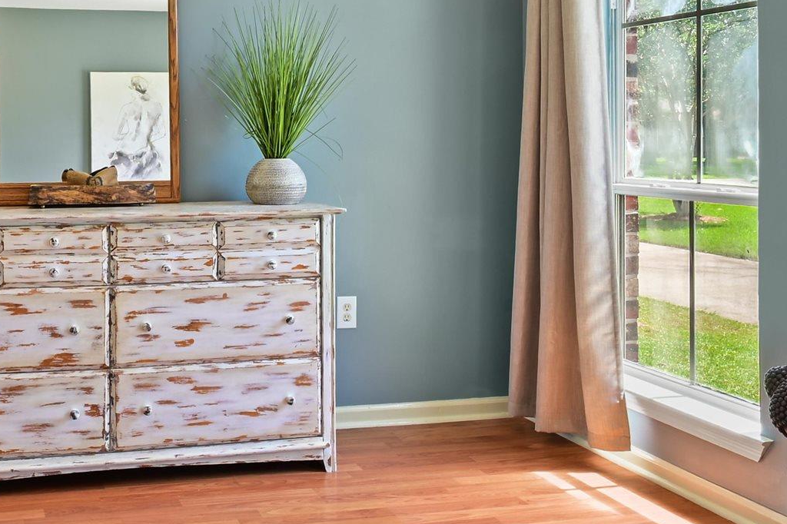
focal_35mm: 42
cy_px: 144
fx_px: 918
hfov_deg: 44.3
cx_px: 161
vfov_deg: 31.4
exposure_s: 1/1.25
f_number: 14
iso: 200
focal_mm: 14
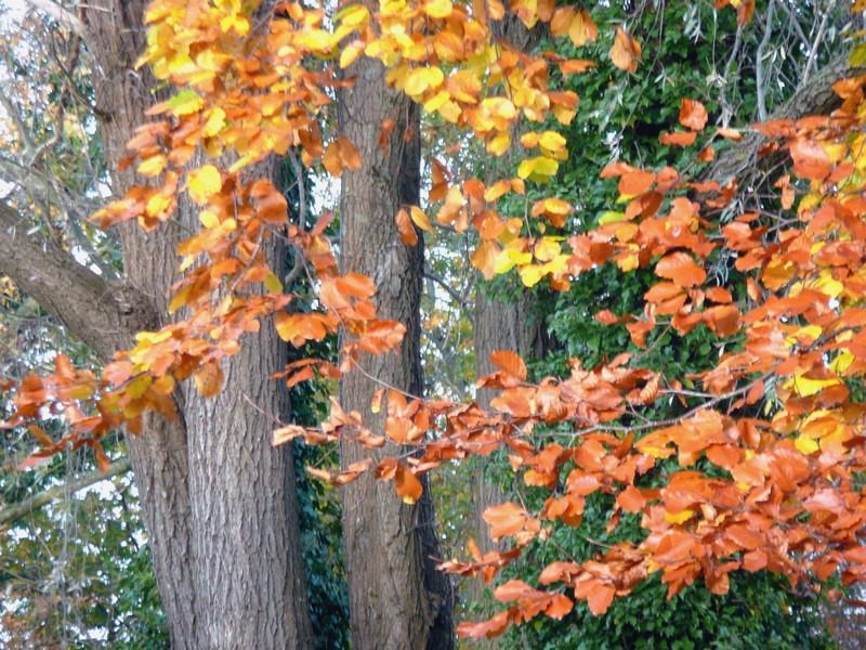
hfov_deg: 7.5
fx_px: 6605
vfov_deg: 5.6
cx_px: 433
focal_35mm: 264
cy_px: 325
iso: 125
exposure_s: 1/30
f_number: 4.9
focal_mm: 43.3
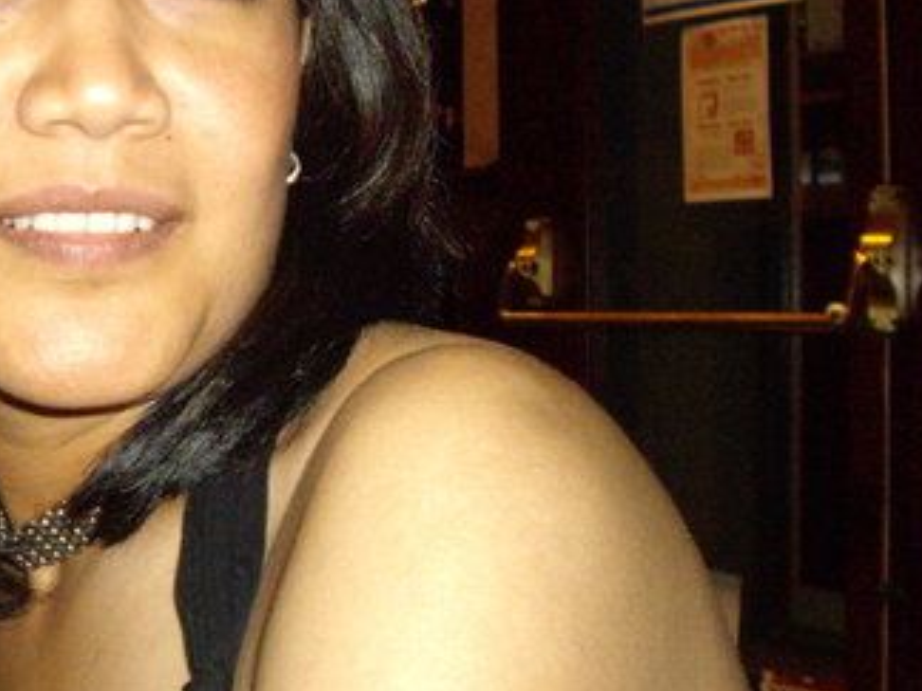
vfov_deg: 19.5
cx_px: 57
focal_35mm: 75
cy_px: 202
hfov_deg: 25.0
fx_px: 1998
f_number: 2.7
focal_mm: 6.2
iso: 400
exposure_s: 1/40
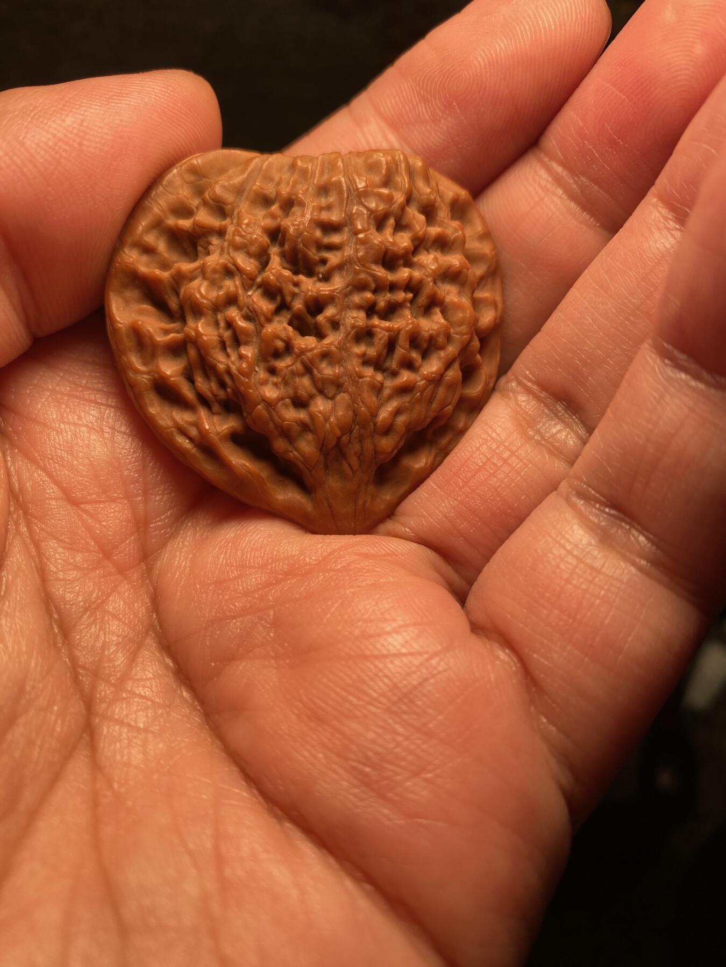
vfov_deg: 69.4
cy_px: 484
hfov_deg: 54.9
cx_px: 363
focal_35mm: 25
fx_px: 699
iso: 32
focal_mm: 4.25
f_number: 1.8
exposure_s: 1/562
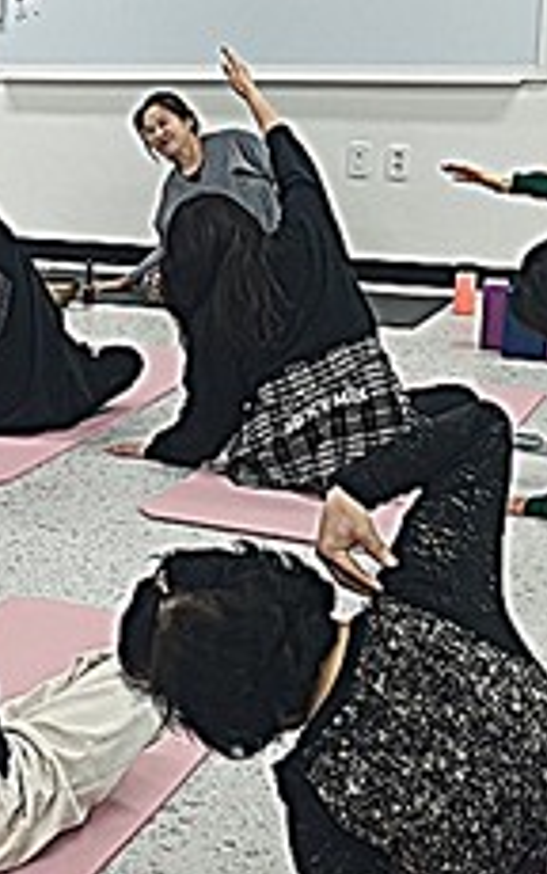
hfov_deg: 16.7
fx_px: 1715
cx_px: -243
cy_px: 395
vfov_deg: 28.6
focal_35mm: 72
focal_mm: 4.3
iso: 125
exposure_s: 1/60
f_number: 2.4
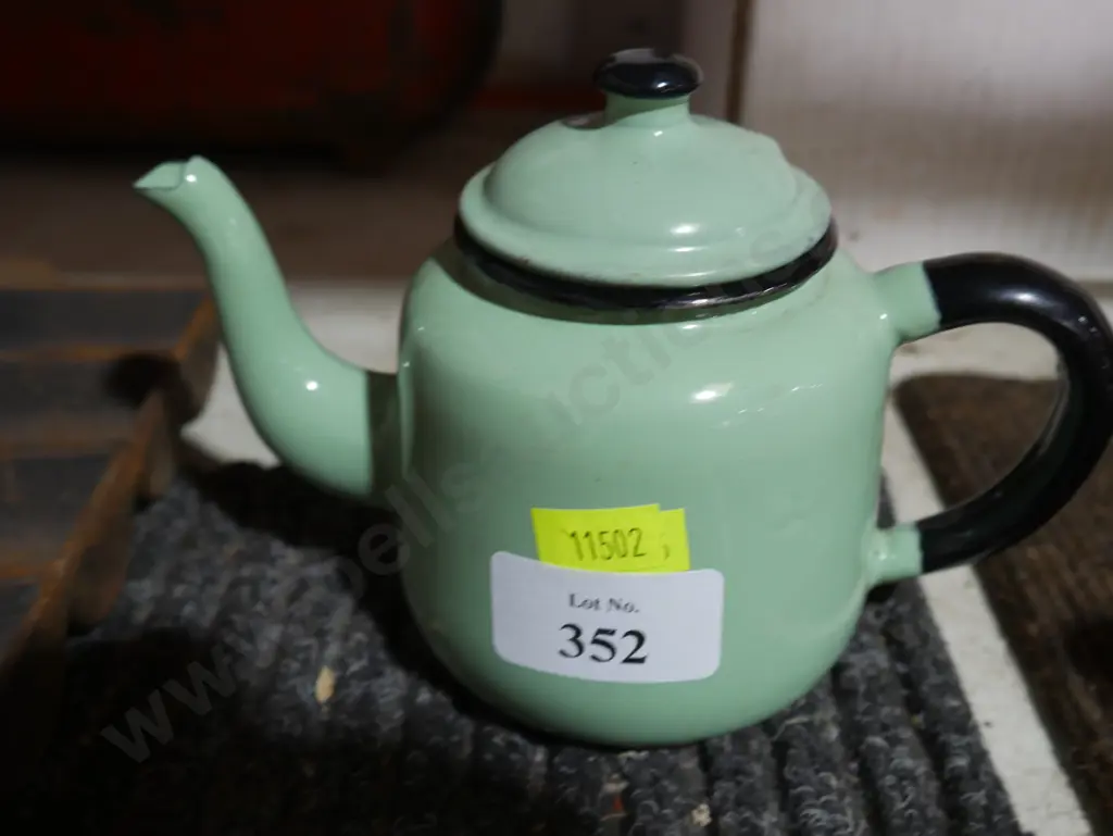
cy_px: 418
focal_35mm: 36
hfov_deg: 51.3
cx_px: 556
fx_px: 1158
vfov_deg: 39.7
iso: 640
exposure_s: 1/60
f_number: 5
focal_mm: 18
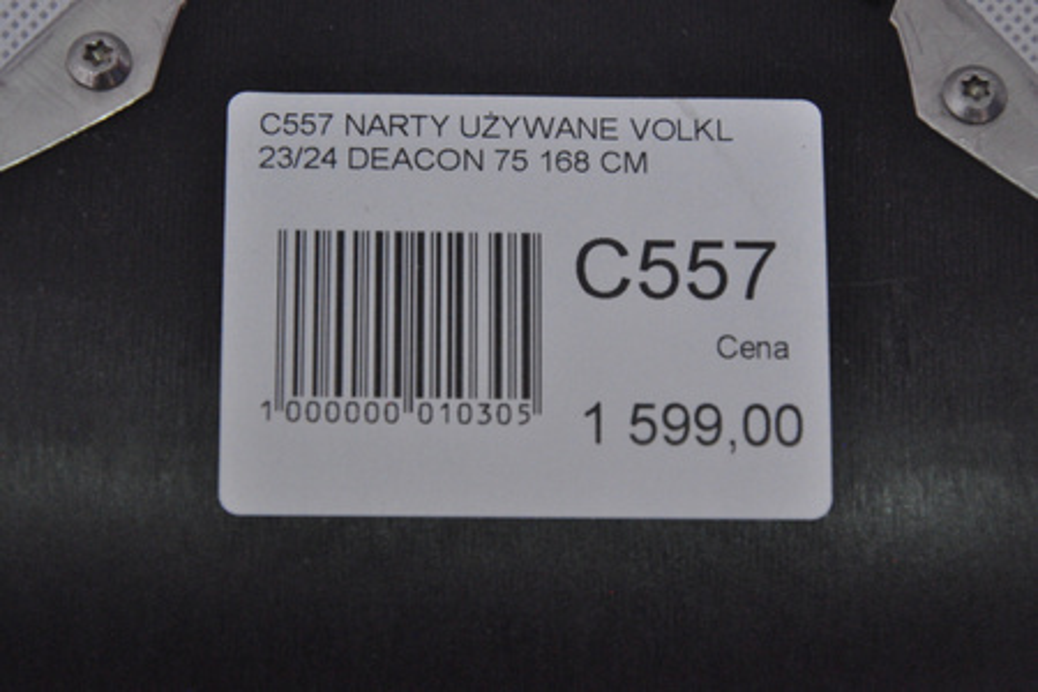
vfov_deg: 8.7
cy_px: 346
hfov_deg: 13.0
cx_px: 519
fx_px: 4541
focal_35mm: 158
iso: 3200
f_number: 8
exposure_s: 1/125
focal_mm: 105
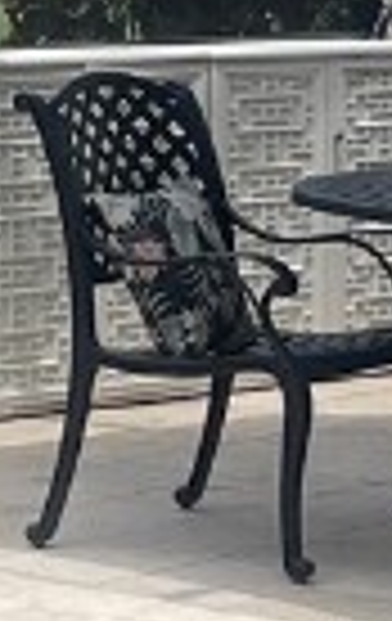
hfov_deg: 6.7
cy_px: 68
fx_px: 3330
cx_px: -9
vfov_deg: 10.6
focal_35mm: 196
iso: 32
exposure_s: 1/1821
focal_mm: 5.1
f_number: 1.6
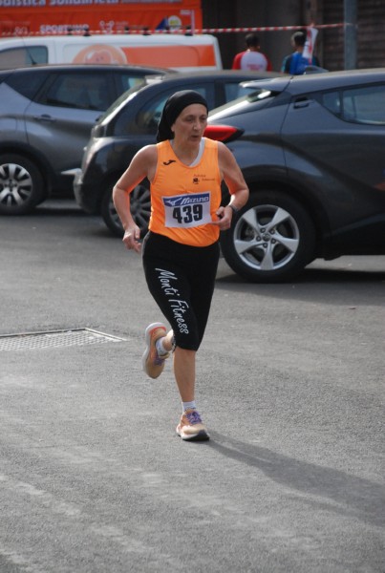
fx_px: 2681
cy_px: 286
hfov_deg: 8.2
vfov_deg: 12.2
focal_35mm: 168
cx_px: 192
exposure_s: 1/800
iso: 1000
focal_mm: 112
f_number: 5.6
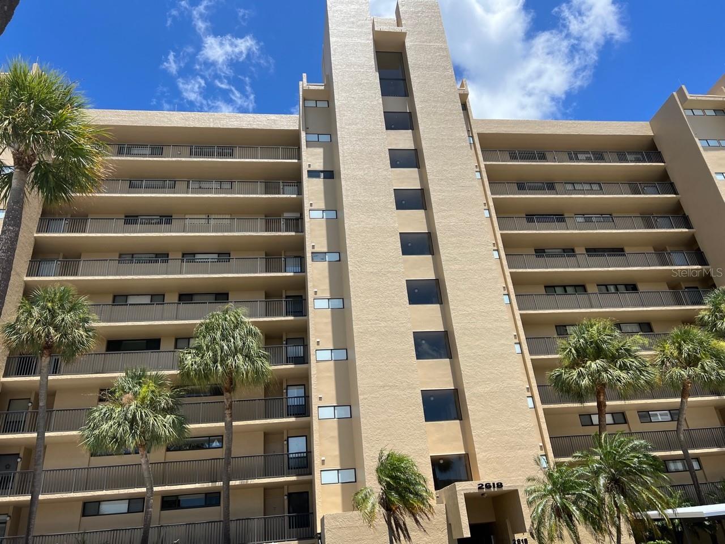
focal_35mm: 26
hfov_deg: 67.3
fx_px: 545
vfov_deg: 53.1
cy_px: 272
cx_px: 362
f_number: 1.5
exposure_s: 1/3968
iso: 50
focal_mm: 5.7
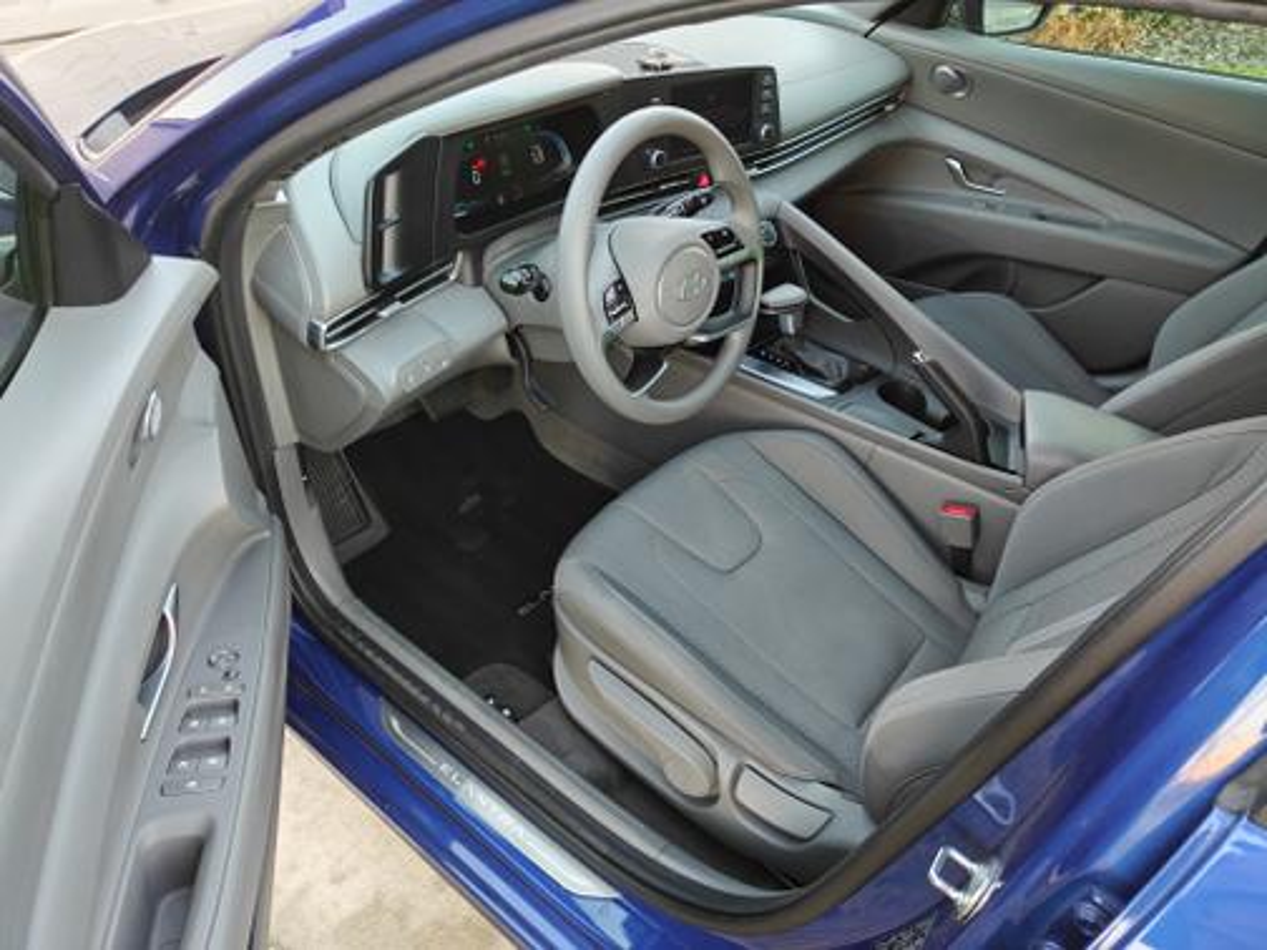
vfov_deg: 56.8
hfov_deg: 71.6
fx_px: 878
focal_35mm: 24
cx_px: 634
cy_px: 475
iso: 800
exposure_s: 1/50
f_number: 1.8
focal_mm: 5.59
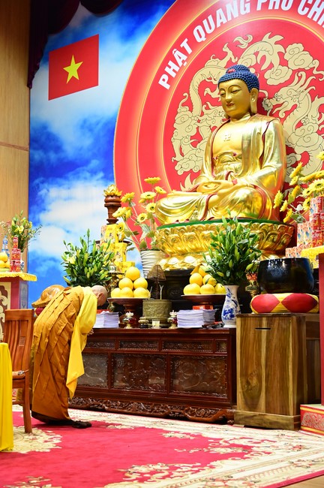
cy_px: 244
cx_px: 162
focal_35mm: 52
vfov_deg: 38.2
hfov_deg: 25.9
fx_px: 703
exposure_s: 1/160
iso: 4000
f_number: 4.5
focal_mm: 52
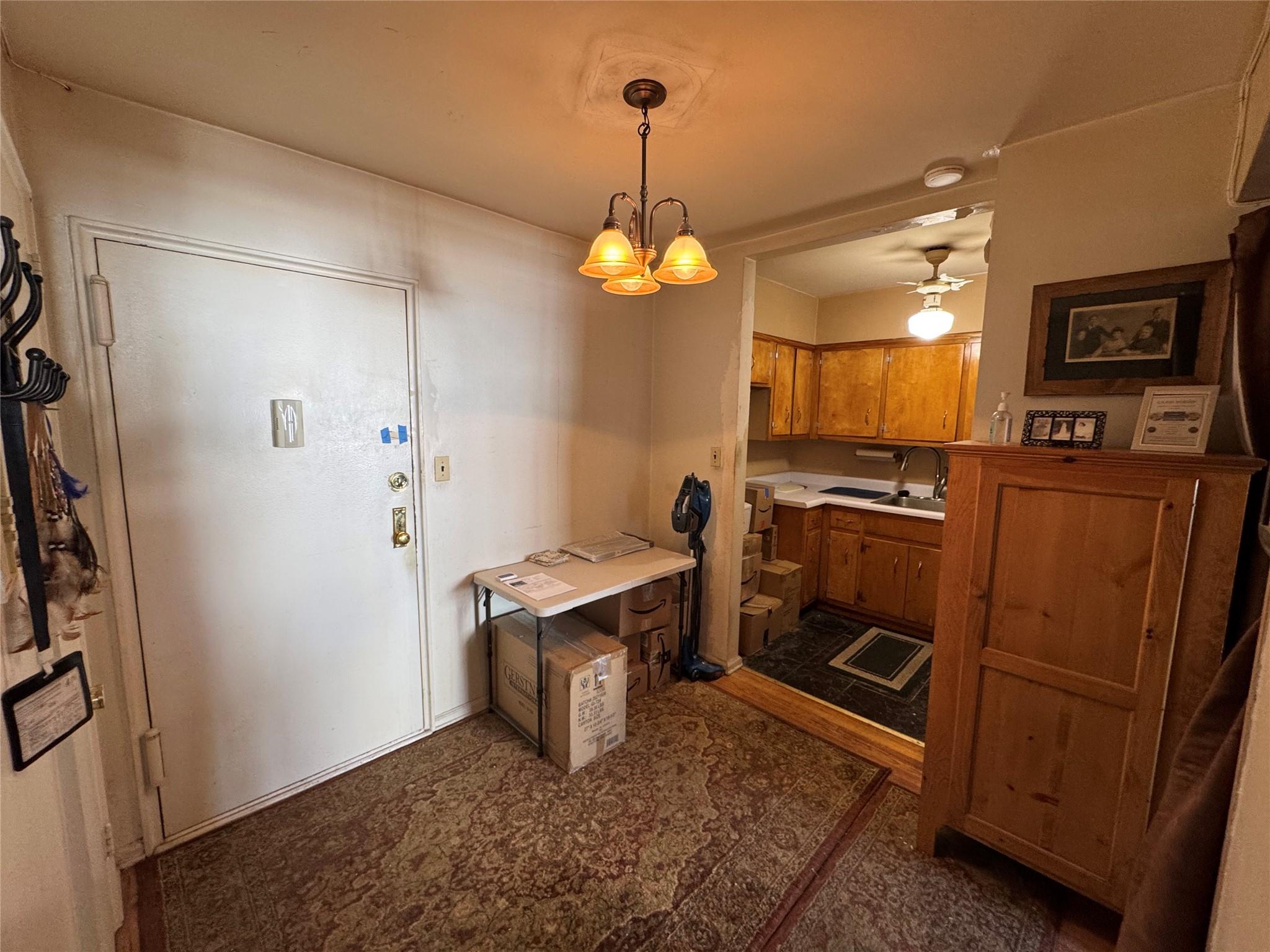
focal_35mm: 14
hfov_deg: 102.1
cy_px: 476
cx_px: 635
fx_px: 514
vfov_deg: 85.7
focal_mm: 2.22
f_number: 2.2
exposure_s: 1/60
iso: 200
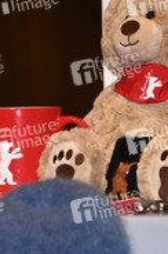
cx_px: 125
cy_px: 104
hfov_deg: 2.2
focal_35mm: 614
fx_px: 4314
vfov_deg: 3.4
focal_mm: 250
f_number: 5.6
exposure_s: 1/200
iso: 500
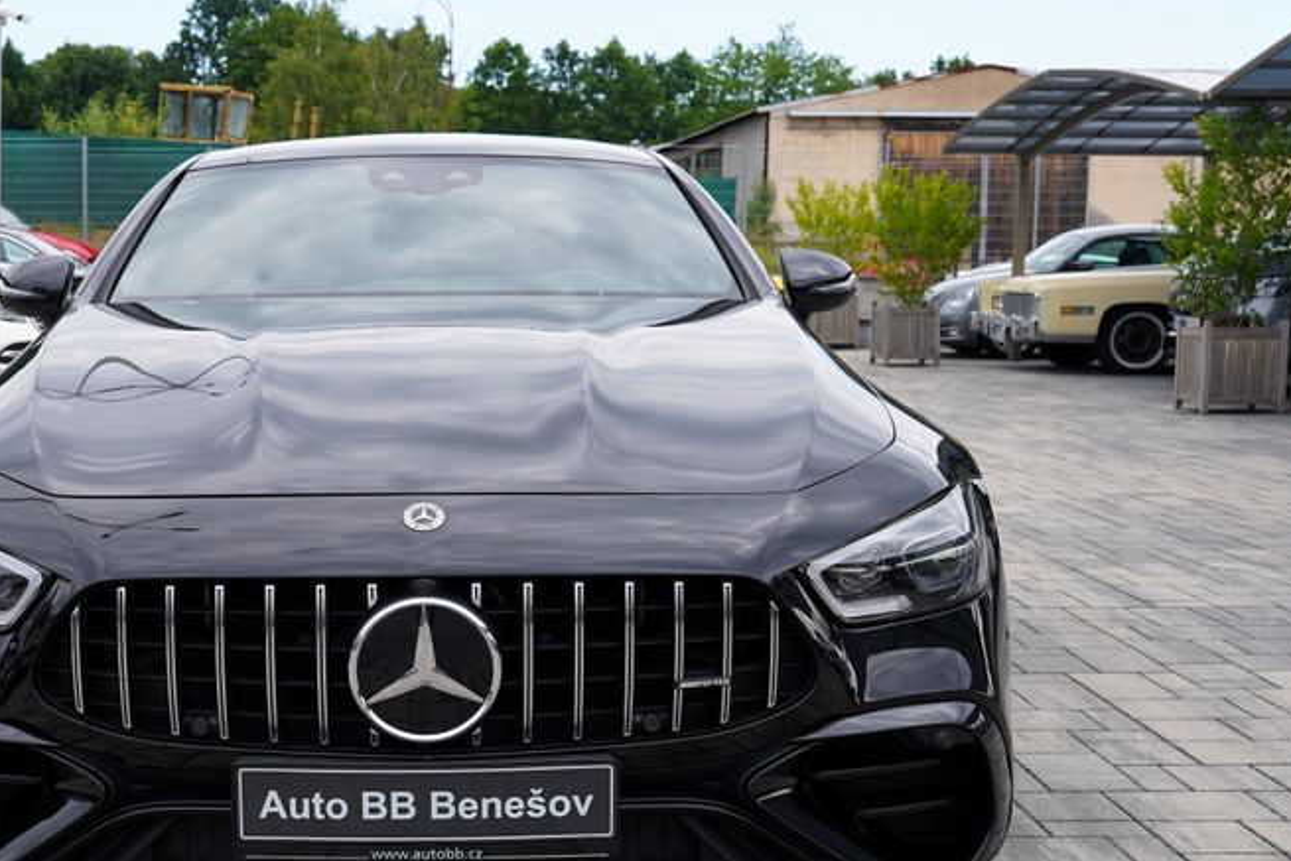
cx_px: 436
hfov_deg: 39.2
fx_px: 1793
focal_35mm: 50
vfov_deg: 27.0
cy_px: 480
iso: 100
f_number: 6.3
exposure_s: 1/200
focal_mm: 32
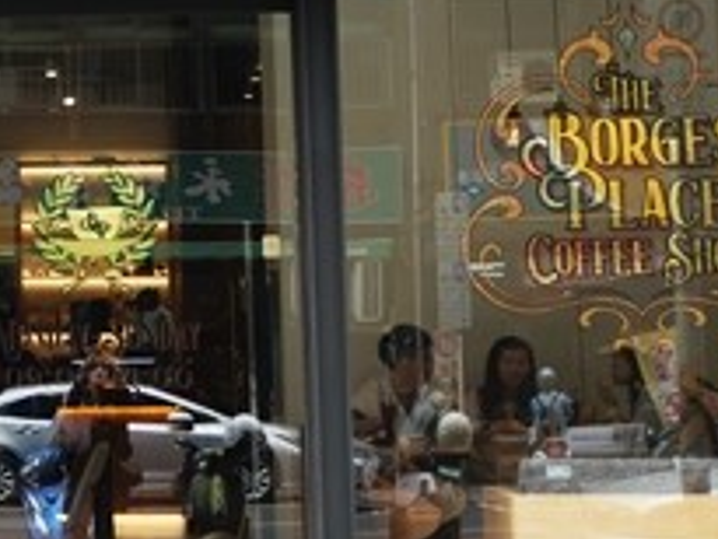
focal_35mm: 104
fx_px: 2158
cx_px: -135
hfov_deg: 18.0
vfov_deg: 14.1
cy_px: 77
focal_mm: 16
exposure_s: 1/125
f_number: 4
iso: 200
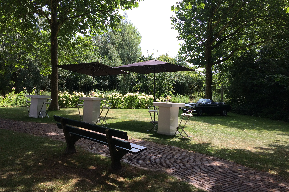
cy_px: 89
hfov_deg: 60.3
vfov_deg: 42.3
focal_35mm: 31
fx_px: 249
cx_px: 141
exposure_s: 1/720
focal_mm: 4.15
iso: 32
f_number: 2.2
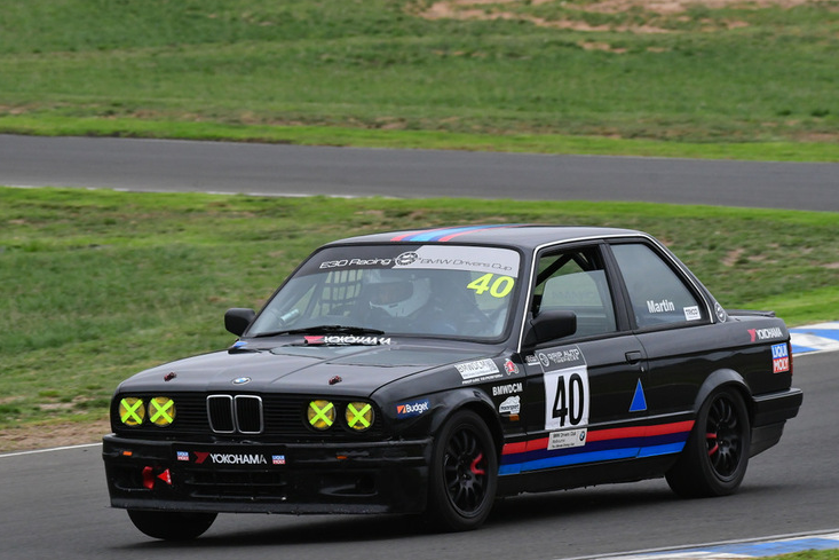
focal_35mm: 442
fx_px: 10302
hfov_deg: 4.7
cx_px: 399
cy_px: 305
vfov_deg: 3.1
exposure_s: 1/640
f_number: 10
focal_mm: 270
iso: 2000
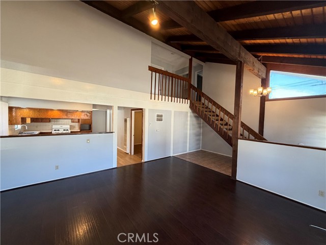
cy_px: 122
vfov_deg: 85.7
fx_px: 132
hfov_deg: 102.1
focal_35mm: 14
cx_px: 163
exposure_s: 1/60
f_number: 2.2
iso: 250
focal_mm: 2.22
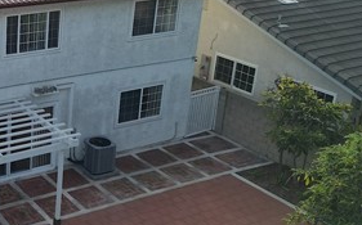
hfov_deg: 32.0
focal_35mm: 58
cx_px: -12
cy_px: 89
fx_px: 572
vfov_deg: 22.3
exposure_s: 1/240
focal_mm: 6.72
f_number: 1.7
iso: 100
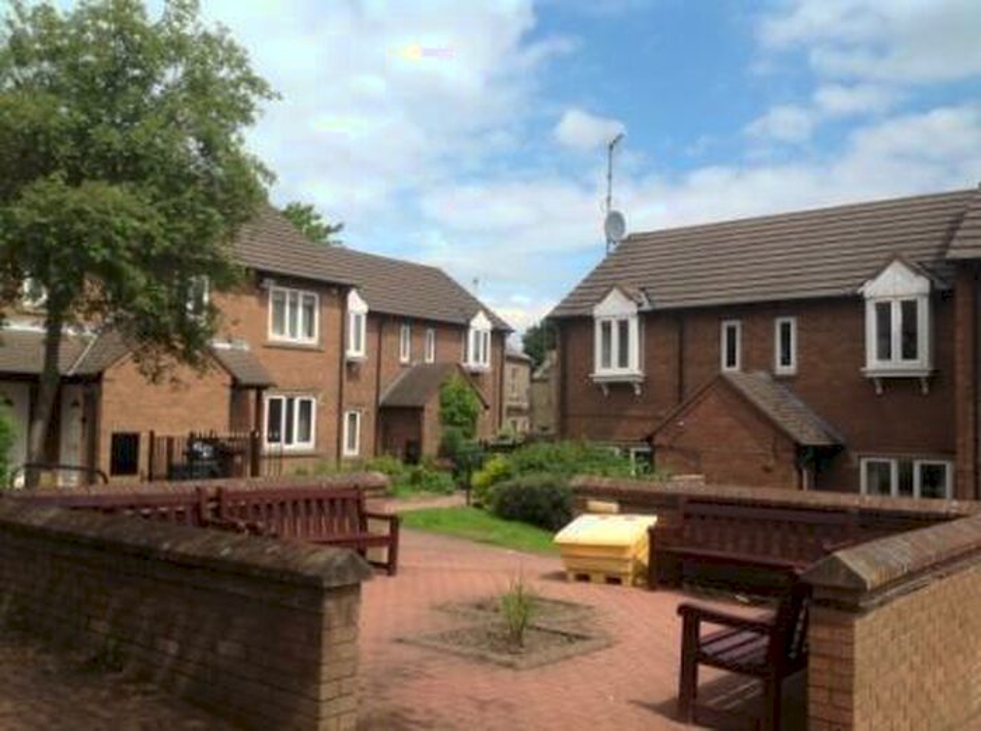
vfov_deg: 40.6
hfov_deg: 52.7
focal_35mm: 35
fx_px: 990
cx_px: 490
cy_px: 366
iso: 50
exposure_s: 1/1779
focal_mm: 4.28
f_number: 2.4
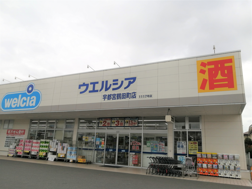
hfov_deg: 65.3
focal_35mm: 27
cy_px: 94
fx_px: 197
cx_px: 126
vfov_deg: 51.4
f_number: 1.8
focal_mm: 3.62
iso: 50
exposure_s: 1/974
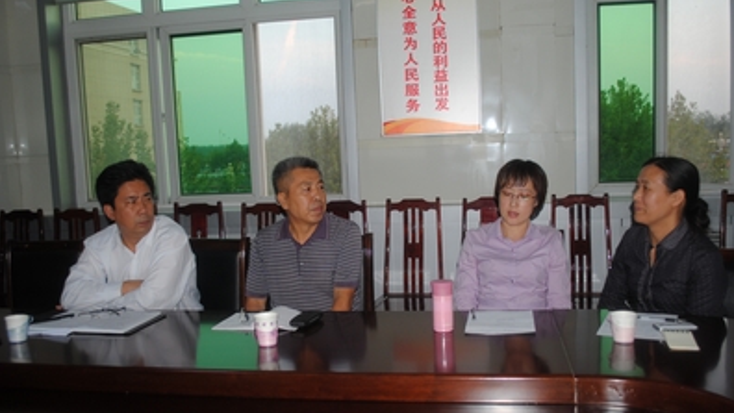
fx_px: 681
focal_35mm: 35
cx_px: 367
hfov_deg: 56.6
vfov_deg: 33.7
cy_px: 223
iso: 200
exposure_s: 1/60
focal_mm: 22
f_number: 3.8
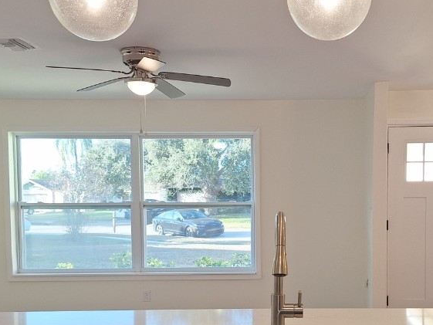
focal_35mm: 42
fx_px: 525
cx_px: 281
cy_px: 228
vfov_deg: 33.9
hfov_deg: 44.3
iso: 25
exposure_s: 1/139
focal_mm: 5.54
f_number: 1.8
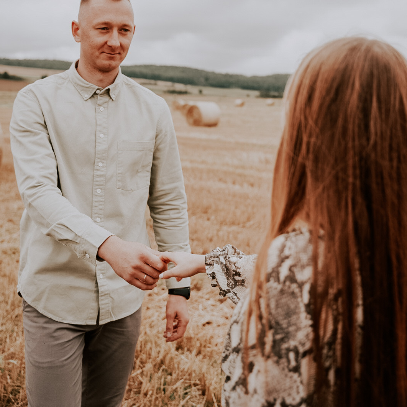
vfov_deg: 37.4
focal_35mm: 44
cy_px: 106
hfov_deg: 38.2
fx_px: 587
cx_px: 203
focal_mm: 34.1
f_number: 3.2
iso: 100
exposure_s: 1/400
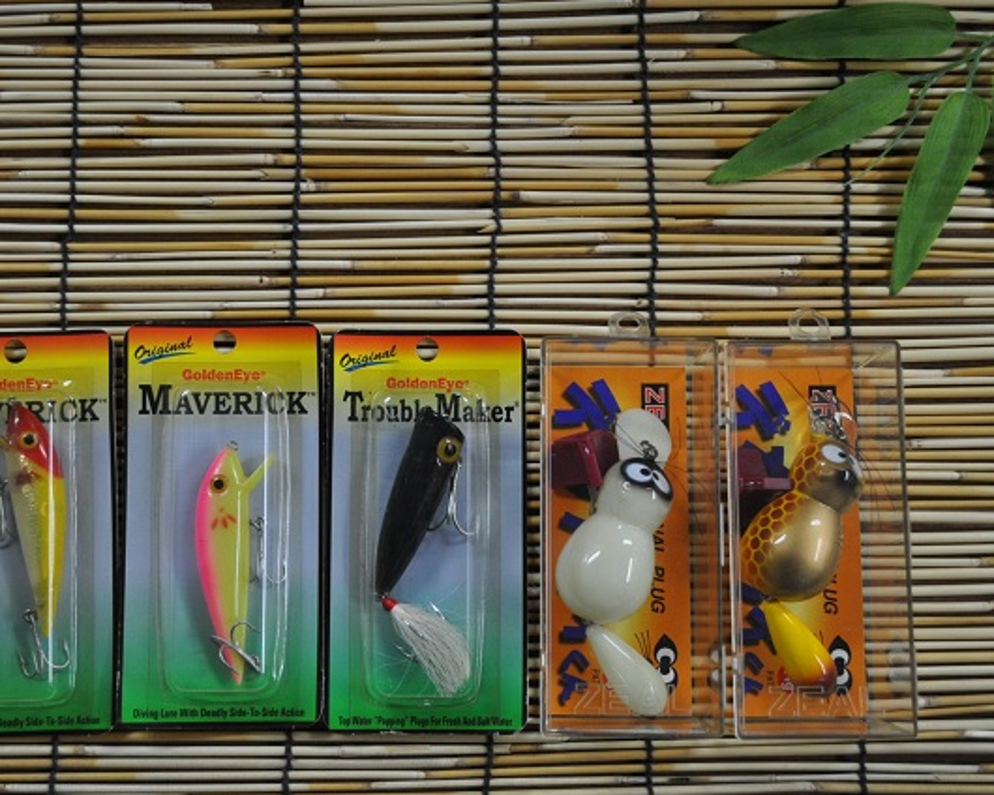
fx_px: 1458
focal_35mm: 50
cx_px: 439
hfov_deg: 37.6
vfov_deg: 30.5
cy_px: 396
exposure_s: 1/50
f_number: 4.5
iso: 800
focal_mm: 29
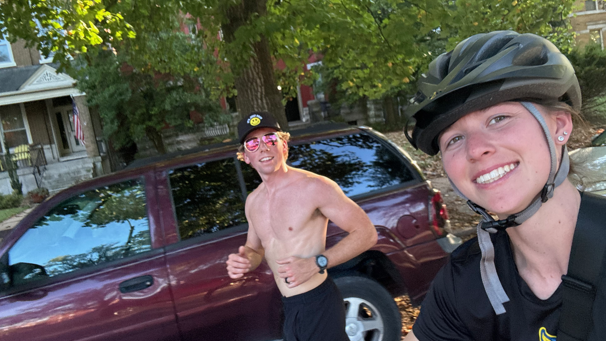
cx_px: 296
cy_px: 170
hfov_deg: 71.9
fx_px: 418
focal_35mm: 26
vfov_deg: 44.4
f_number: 1.9
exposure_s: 1/109
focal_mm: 2.69
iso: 80
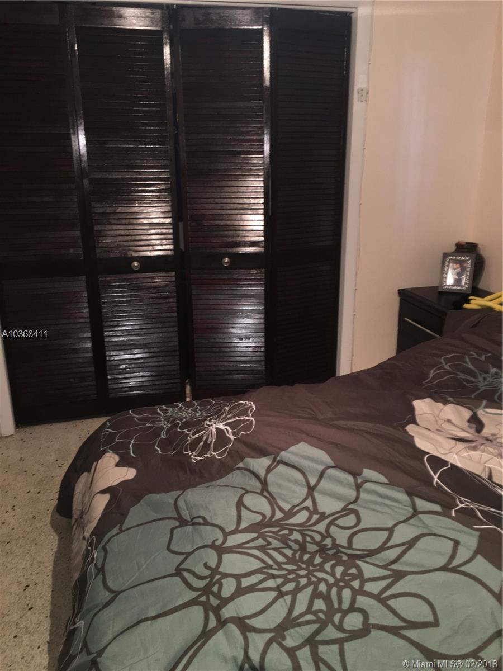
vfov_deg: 61.7
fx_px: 562
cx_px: 252
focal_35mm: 29
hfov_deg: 48.2
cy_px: 336
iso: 64
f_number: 2.2
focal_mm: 4.15
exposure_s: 1/17
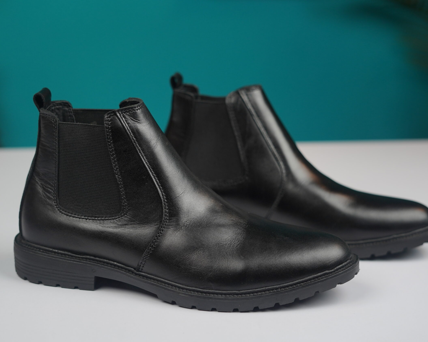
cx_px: 204
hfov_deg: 33.0
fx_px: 722
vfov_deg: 26.7
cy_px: 171
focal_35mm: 57
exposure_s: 1/320
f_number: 3.2
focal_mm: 50
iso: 640
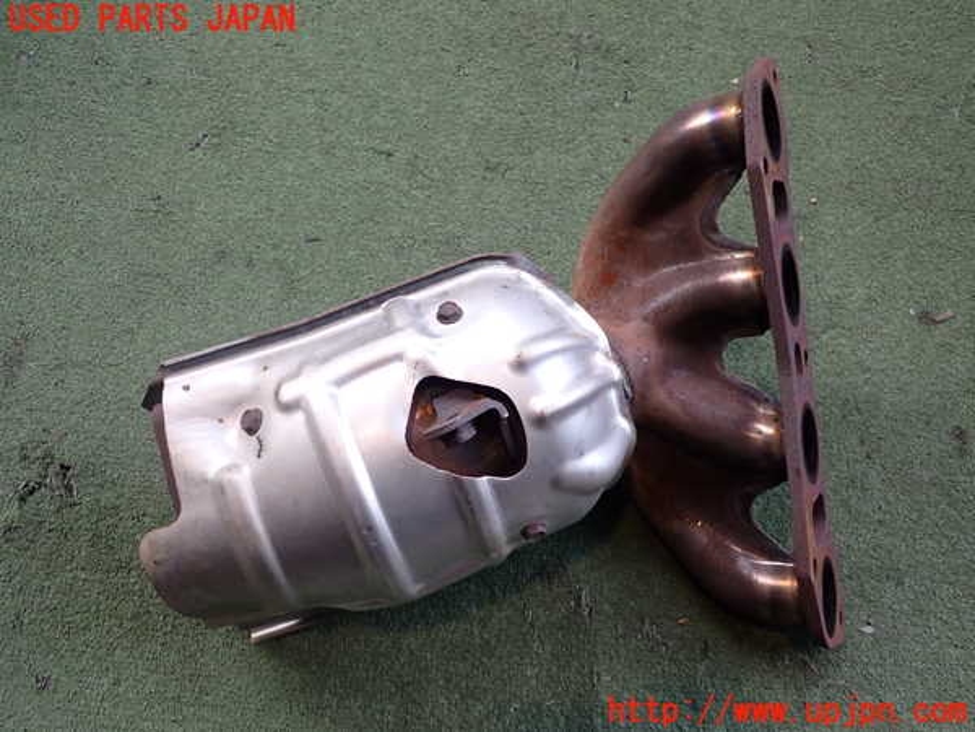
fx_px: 845
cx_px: 488
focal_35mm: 30
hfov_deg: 60.0
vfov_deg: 46.8
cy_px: 366
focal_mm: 5.4
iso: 200
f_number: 2.3
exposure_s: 1/100
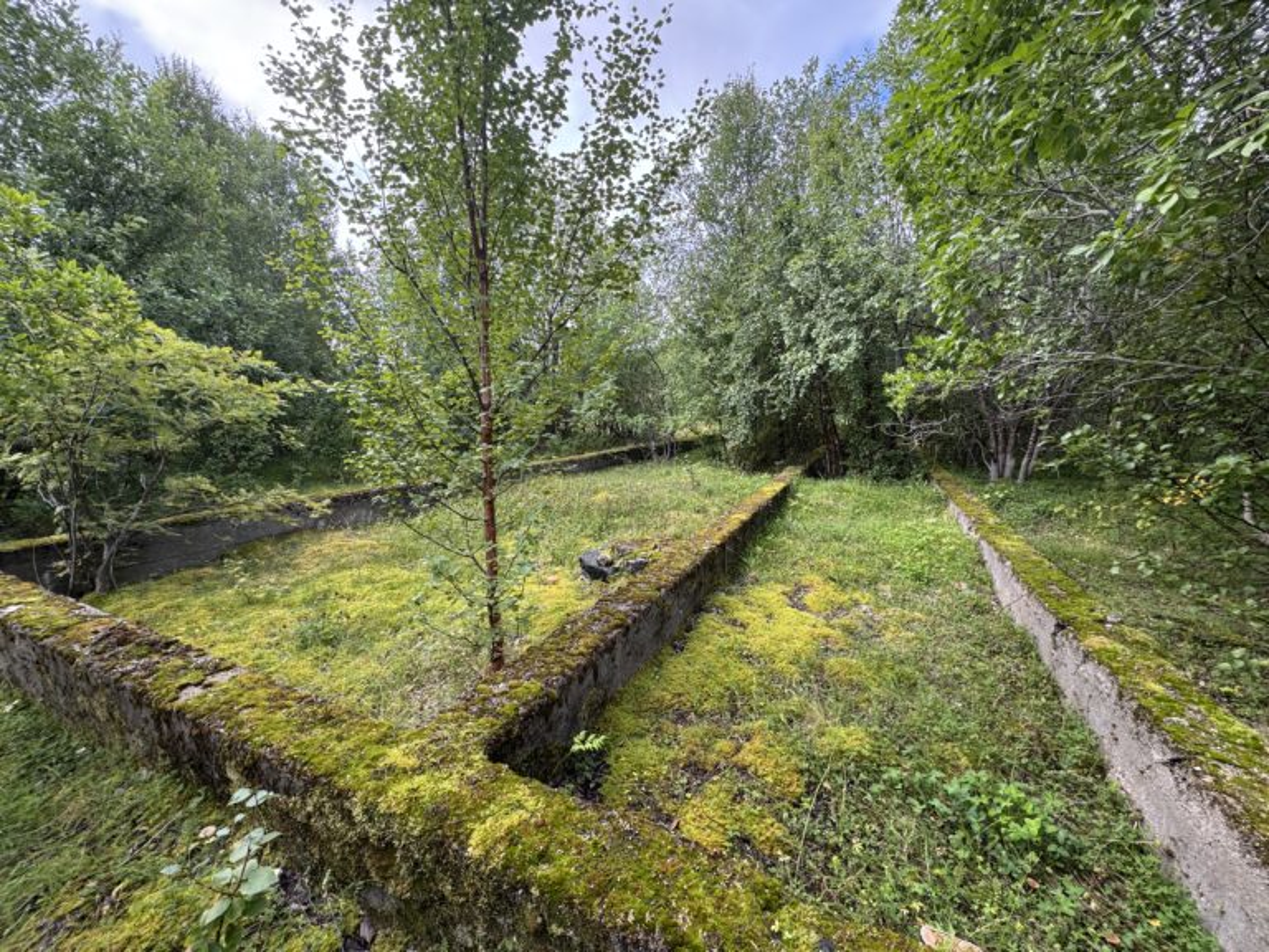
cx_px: 634
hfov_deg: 102.1
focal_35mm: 14
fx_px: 513
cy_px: 476
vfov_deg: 85.7
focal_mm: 2.22
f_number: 2.2
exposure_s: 1/104
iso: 40
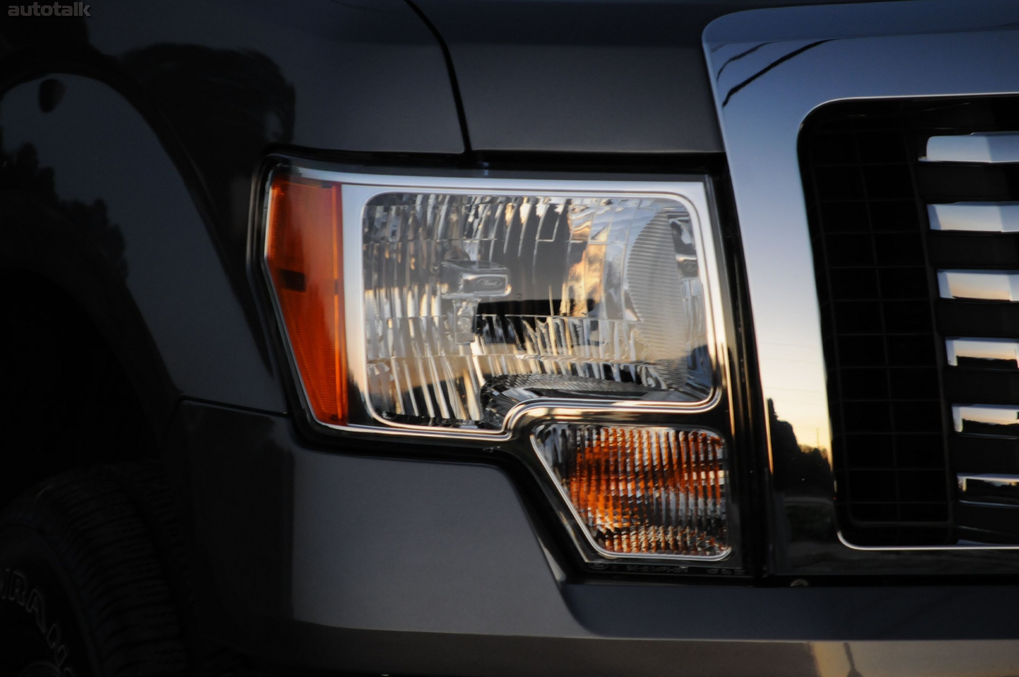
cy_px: 338
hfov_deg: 8.3
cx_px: 510
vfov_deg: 5.5
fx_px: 6998
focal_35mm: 248
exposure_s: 1/15
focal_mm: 165
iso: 800
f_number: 5.3
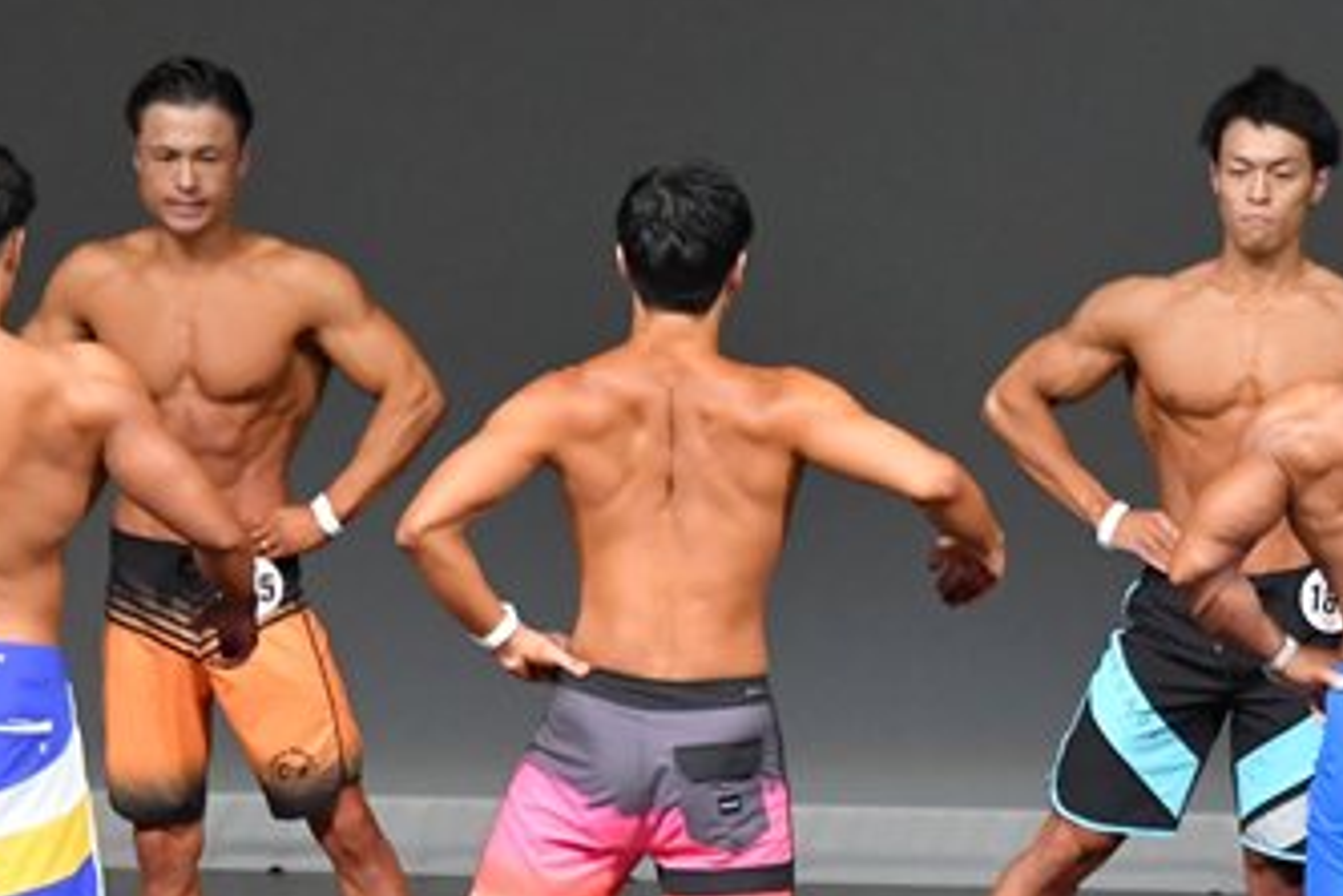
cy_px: 686
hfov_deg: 4.1
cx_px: 990
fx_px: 18838
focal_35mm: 505
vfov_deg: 2.7
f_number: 5.6
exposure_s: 1/400
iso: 5000
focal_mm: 145
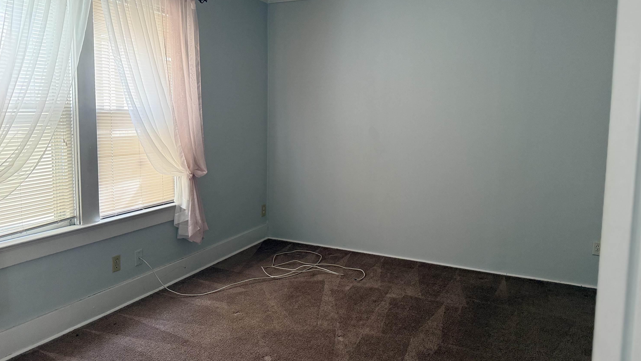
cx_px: 311
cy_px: 160
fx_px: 459
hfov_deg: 69.8
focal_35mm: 27
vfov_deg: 42.8
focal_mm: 6.76
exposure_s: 1/120
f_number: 1.78
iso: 250
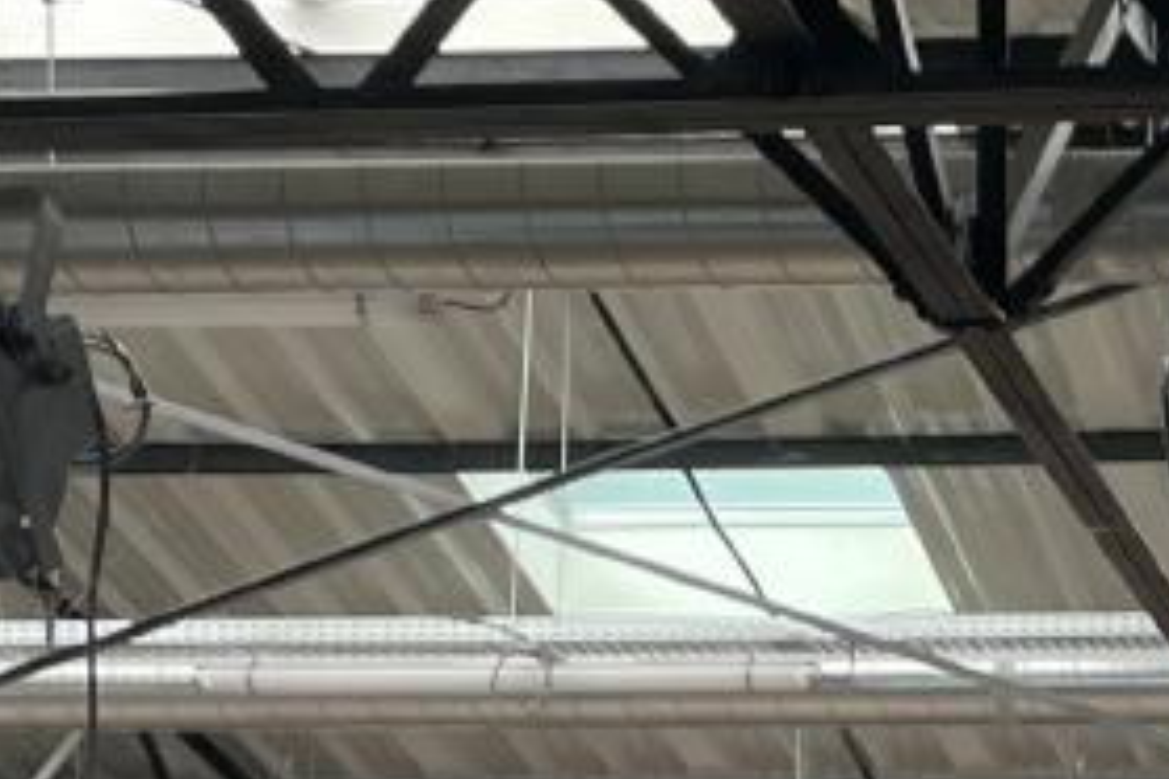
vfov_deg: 10.7
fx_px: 4026
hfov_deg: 15.6
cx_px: 1559
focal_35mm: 124
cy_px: 1131
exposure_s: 1/121
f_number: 1.6
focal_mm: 4.2
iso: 80
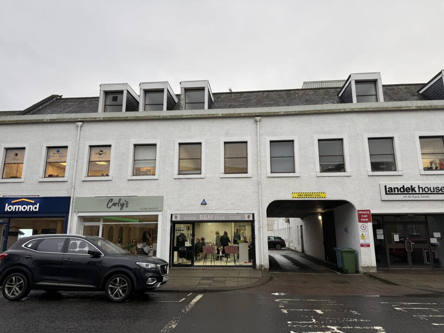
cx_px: 222
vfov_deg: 56.8
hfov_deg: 71.6
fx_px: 308
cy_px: 166
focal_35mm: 24
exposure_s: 1/185
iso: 64
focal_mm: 6.76
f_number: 1.78
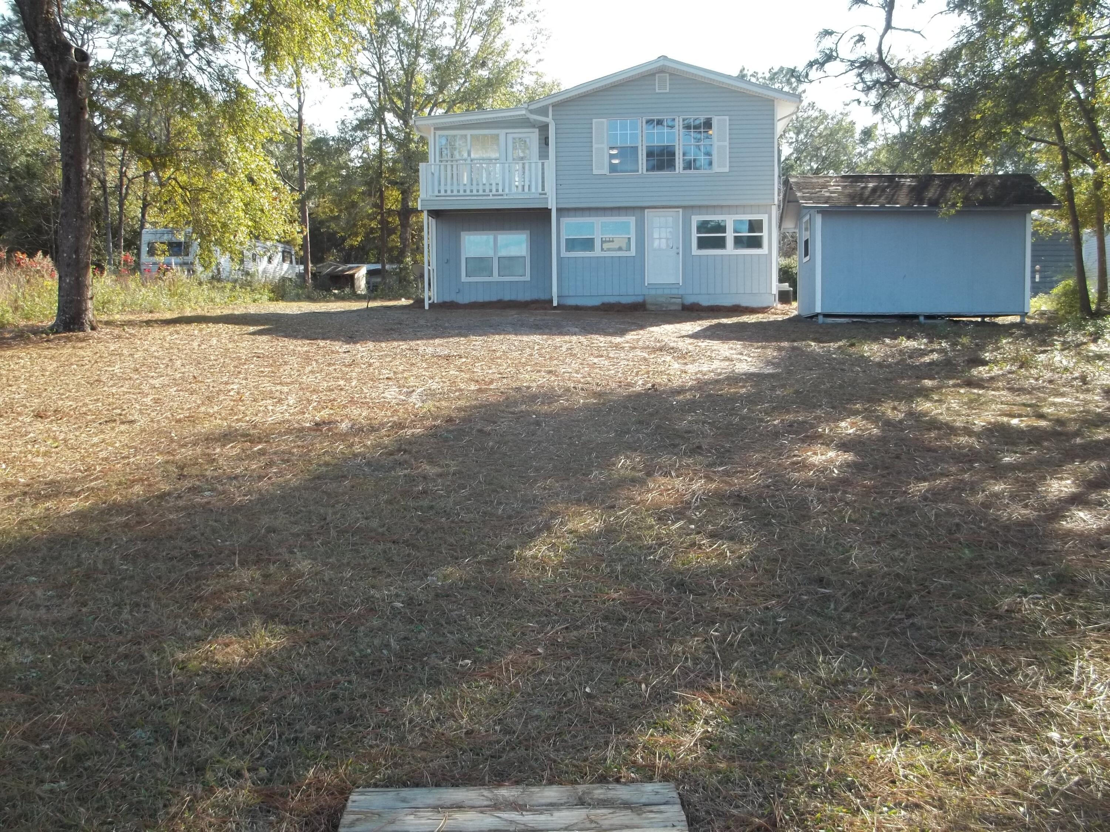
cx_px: 555
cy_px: 416
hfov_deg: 55.4
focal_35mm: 33
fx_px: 1058
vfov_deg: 42.9
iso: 64
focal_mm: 5.9
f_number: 3.3
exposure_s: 1/200
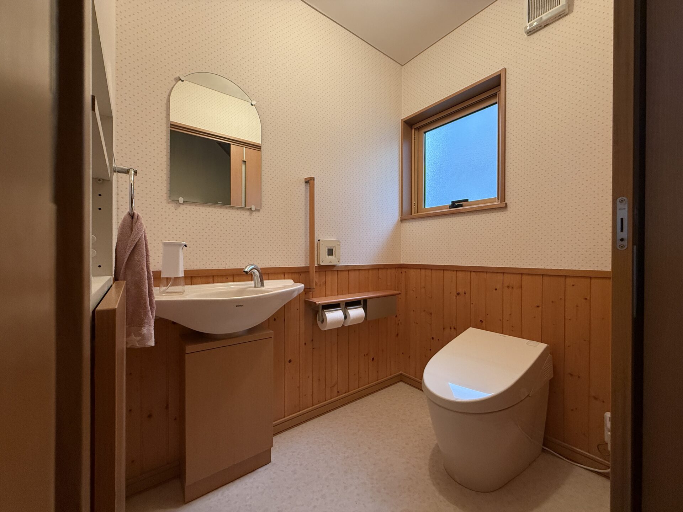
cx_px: 342
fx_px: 276
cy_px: 256
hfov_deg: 102.1
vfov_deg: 85.7
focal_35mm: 14
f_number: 2.2
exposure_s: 1/50
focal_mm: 2.22
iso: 320
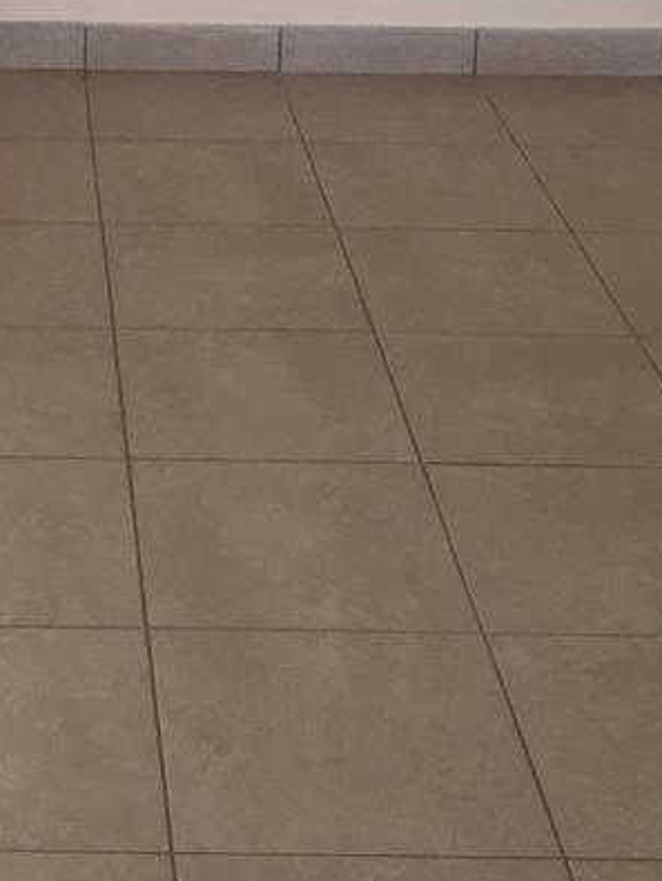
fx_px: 2240
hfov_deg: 16.3
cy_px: -299
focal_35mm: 88
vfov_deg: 20.2
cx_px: -53
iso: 64
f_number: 2.2
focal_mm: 4.15
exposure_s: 1/30
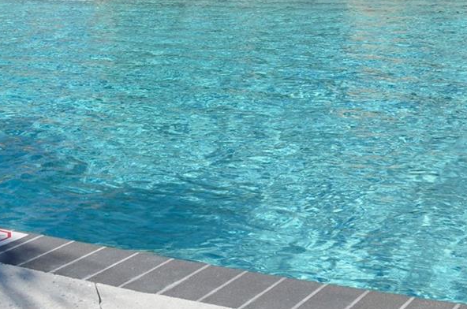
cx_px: 305
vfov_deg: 17.6
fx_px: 945
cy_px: -71
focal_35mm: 73
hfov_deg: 27.6
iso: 100
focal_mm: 18
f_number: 9
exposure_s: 1/320
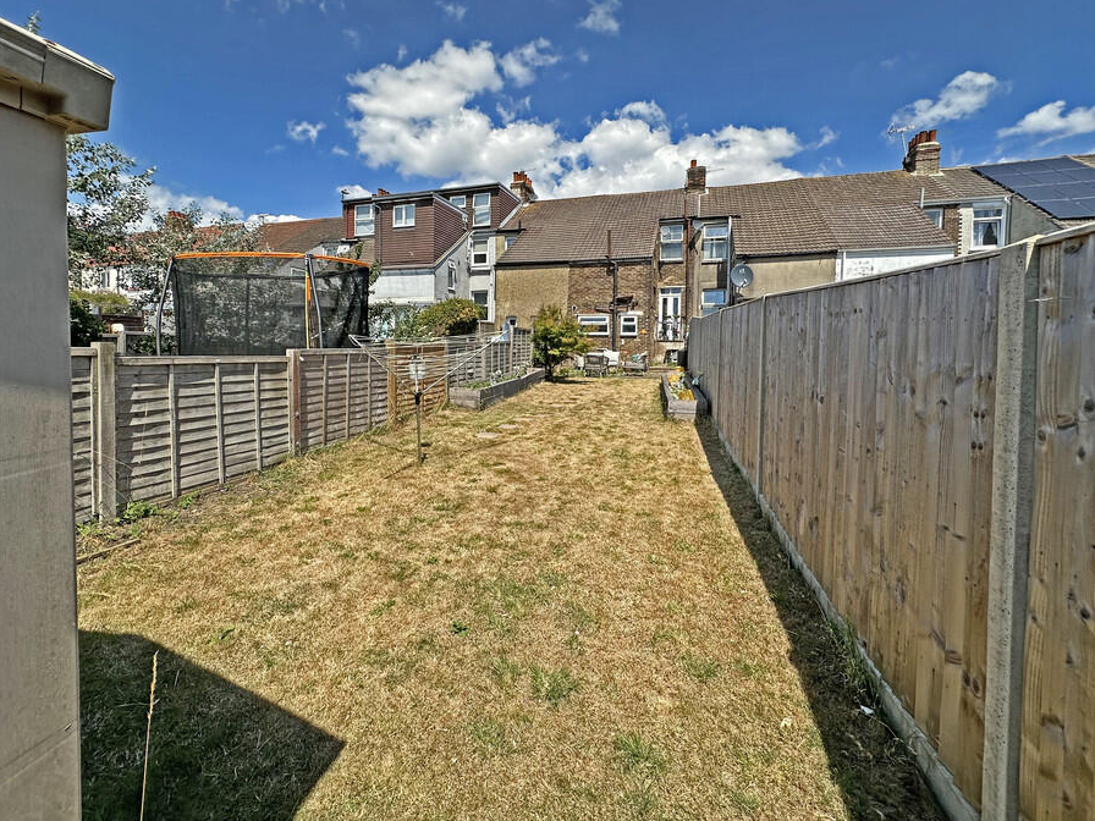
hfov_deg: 94.4
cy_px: 365
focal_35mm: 16
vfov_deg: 77.8
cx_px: 515
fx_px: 506
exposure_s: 1/2092
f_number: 2.2
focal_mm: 2.22
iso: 40
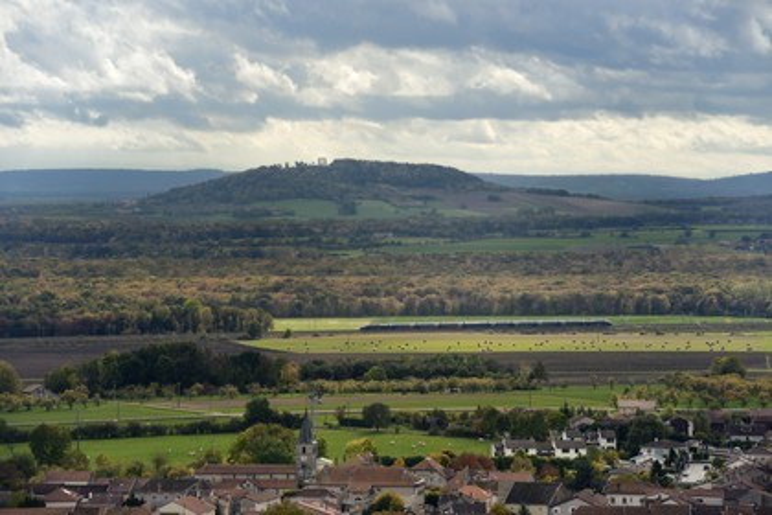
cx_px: 386
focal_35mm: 200
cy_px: 258
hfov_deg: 10.3
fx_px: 4289
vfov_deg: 6.9
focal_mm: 200
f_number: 10
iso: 200
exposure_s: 1/320
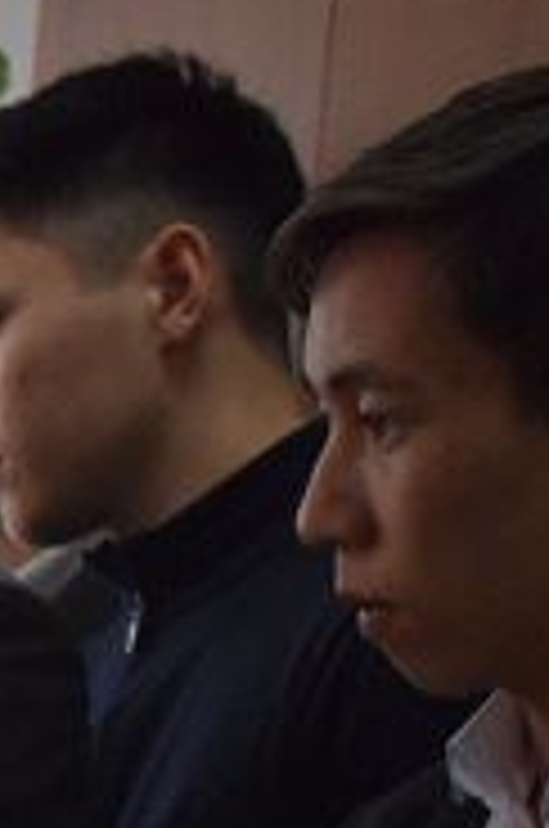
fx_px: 3375
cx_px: -850
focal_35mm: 147
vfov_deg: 13.0
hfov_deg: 8.4
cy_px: 1361
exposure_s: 1/500
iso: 2200
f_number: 3.5
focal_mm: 18
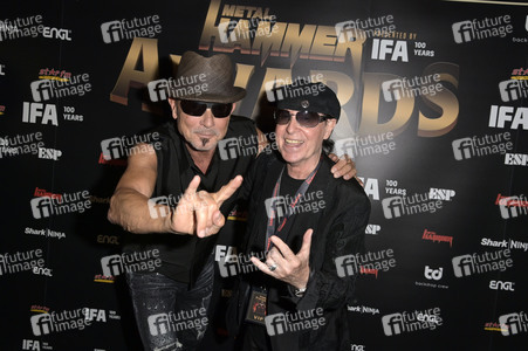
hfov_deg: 60.3
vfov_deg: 42.3
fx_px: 454
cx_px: 264
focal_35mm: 31
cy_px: 176
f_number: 5
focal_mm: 31
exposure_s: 1/200
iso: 640
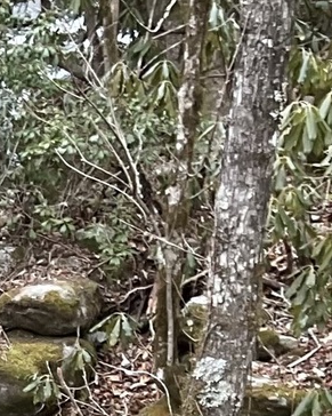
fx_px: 2199
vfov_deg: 10.2
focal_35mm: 179
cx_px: -499
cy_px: 745
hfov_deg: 7.9
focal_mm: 3
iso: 25
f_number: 1.8
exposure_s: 1/120
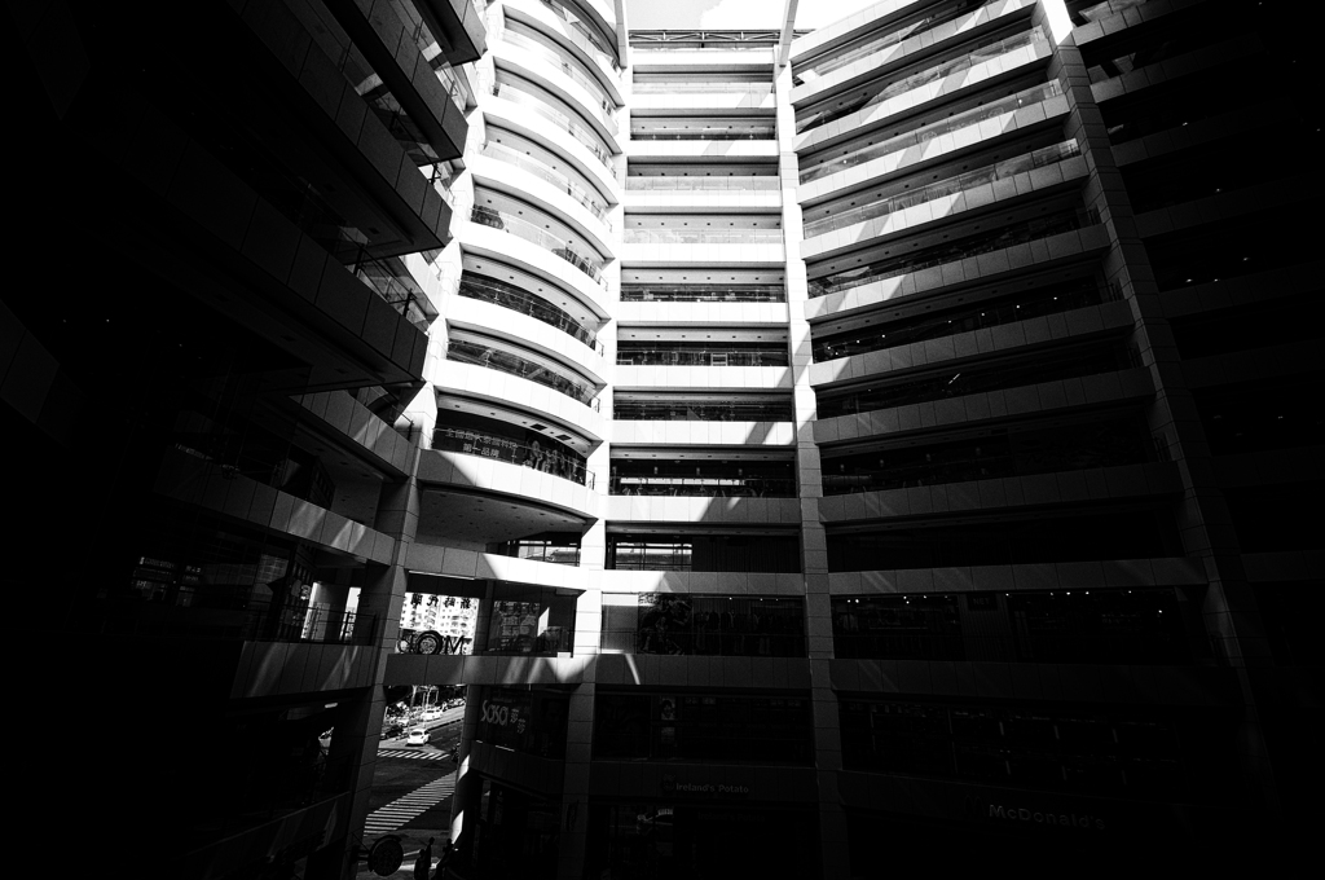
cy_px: 440
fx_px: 551
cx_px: 662
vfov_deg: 77.2
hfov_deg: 100.5
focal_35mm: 15
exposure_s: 1/160
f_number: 8
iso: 100
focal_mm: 10
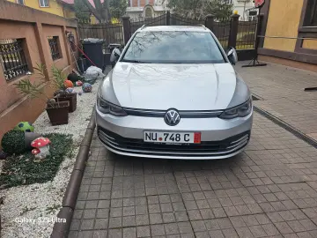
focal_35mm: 23
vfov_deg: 58.9
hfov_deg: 73.9
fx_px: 211
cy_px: 119
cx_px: 158
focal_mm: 6.3
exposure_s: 1/100
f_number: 1.7
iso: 12
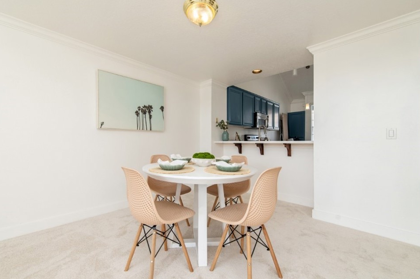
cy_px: 140
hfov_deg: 100.3
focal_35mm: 15
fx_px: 175
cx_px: 199
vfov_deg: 77.2
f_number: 5.6
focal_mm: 14
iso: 200
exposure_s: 1/125
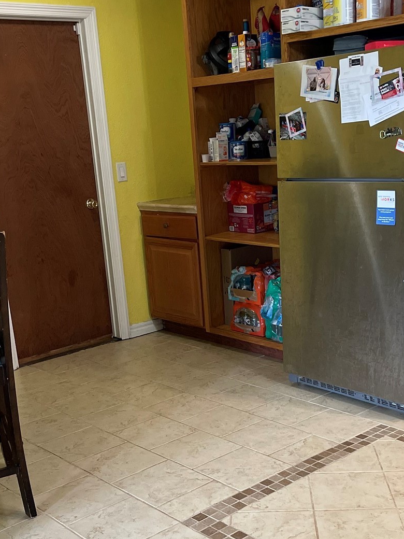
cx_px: 227
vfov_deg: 39.5
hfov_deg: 30.2
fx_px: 747
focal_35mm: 48
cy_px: 328
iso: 400
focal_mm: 5.1
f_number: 1.6
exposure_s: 1/60
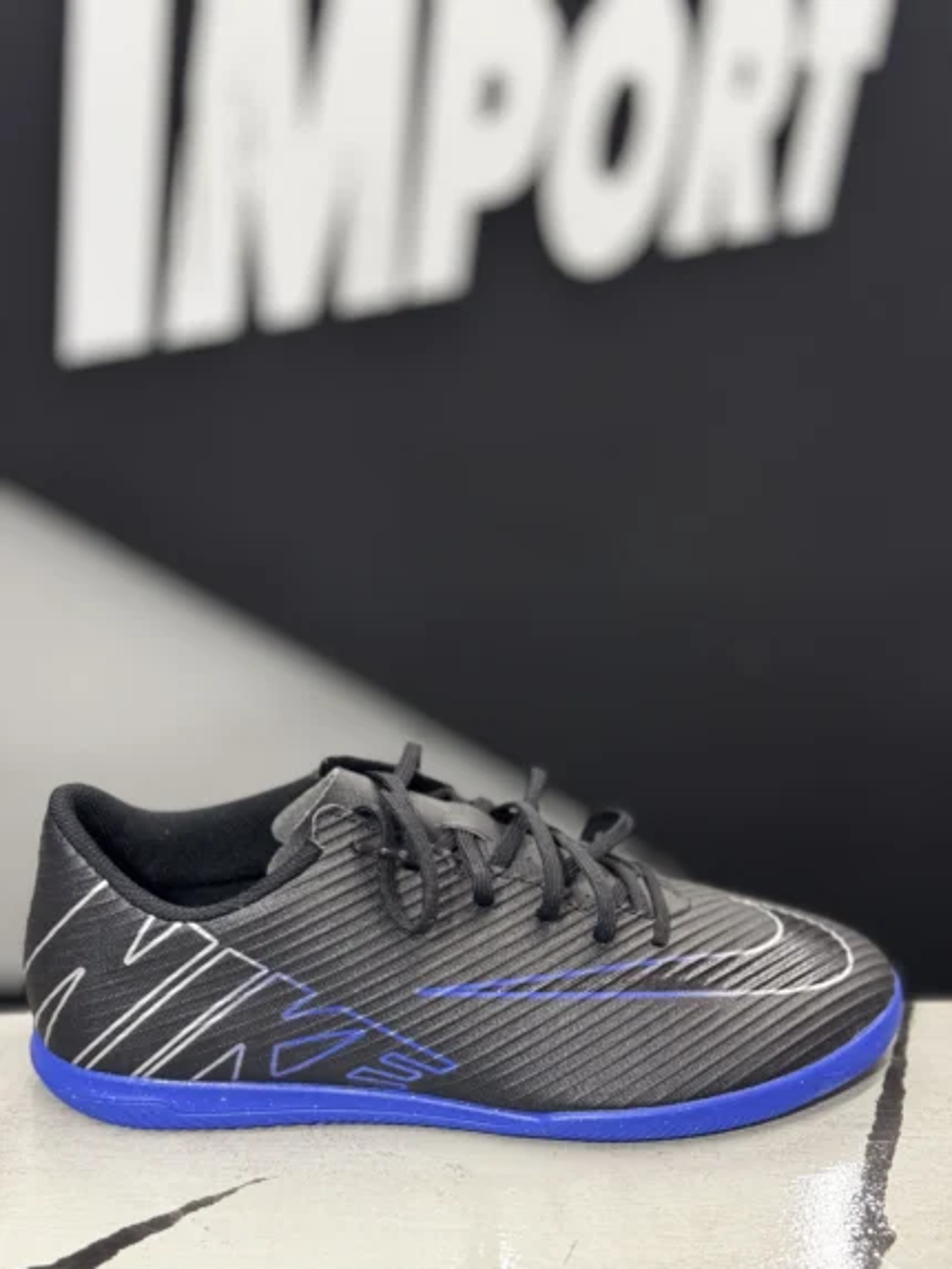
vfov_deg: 39.6
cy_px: 634
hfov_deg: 30.3
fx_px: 1759
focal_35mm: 48
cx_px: 476
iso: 500
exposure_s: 1/40
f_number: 1.78
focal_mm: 6.76
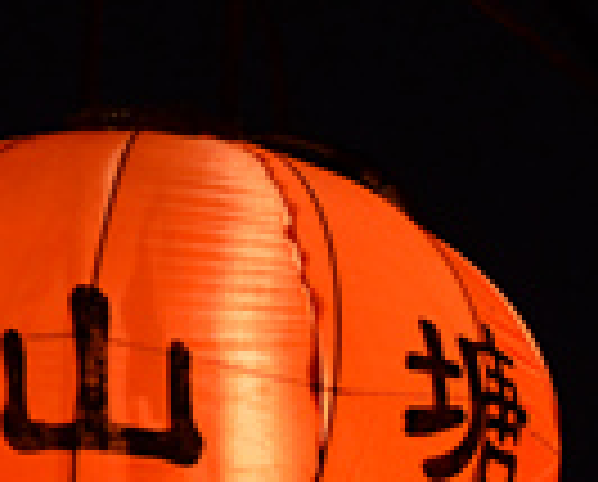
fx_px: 7006
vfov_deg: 3.9
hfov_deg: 4.9
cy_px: 707
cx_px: 679
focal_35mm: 395
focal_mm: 50
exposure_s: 1/160
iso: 500
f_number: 2.8
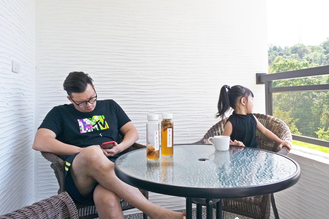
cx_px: 164
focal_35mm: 24
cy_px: 110
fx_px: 219
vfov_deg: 53.1
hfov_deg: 73.7
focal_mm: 9
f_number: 5.6
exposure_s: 1/200
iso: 160
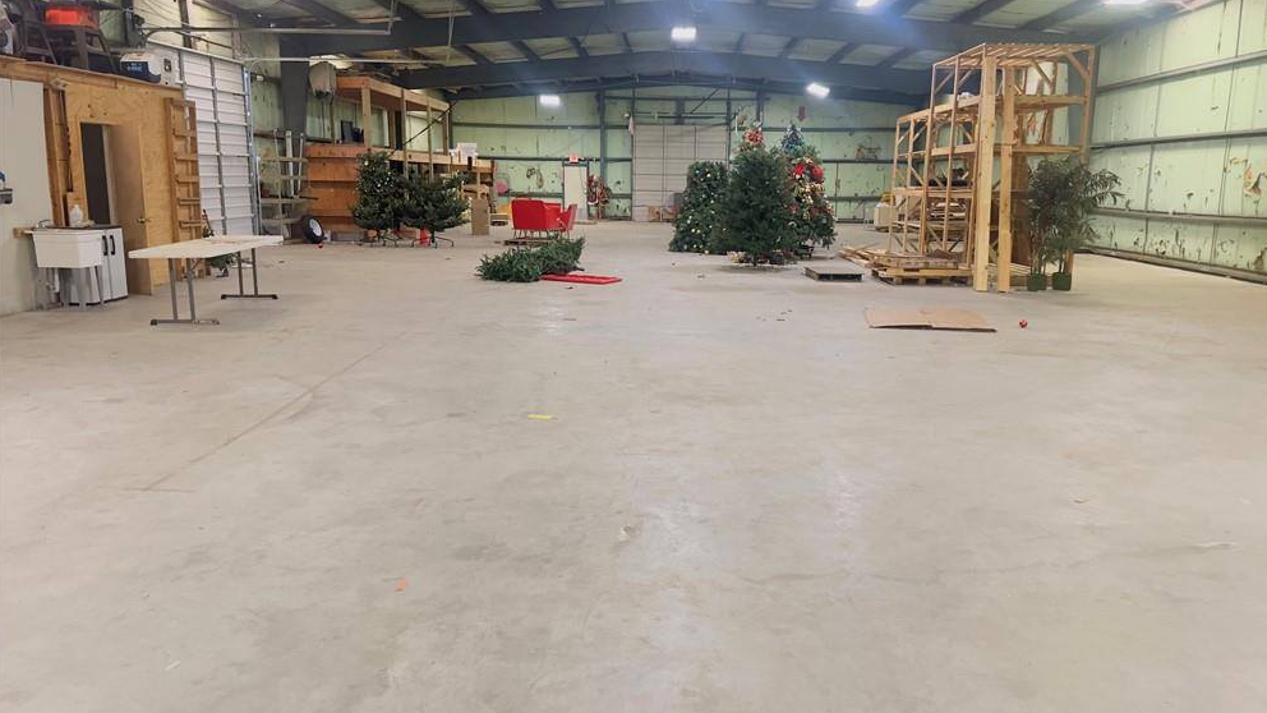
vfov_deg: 42.9
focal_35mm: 27
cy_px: 341
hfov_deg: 69.8
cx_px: 650
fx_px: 907
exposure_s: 1/60
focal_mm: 6.86
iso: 500
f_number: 1.78
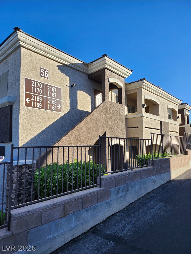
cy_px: 127
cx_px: 96
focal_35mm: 23
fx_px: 169
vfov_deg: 73.9
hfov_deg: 58.9
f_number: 1.8
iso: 25
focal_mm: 5.54
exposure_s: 1/1084
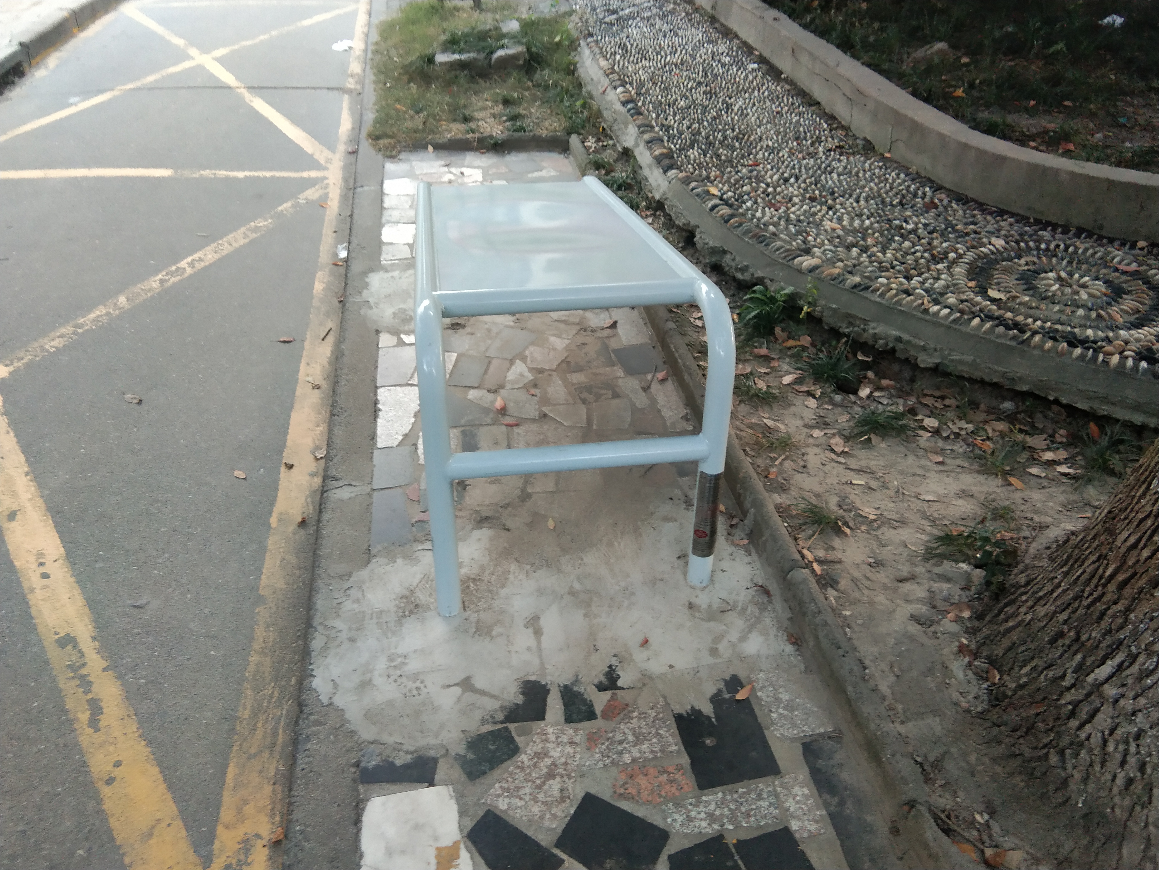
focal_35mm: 31
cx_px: 580
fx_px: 1038
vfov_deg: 45.4
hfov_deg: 58.4
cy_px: 435
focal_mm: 3.69
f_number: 2.2
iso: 125
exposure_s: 1/50
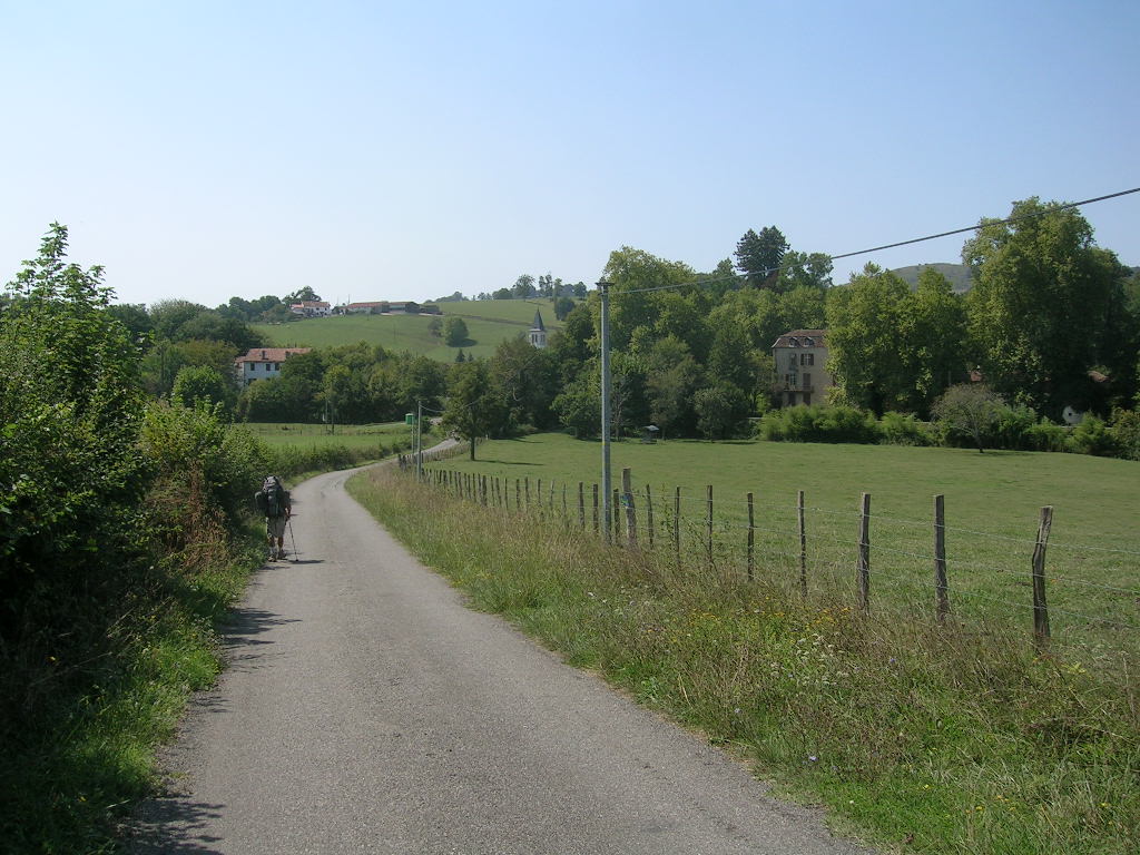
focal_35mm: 35
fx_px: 1153
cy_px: 428
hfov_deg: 52.6
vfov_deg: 40.7
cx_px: 570
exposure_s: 1/456
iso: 50
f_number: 4.8
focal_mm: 5.4
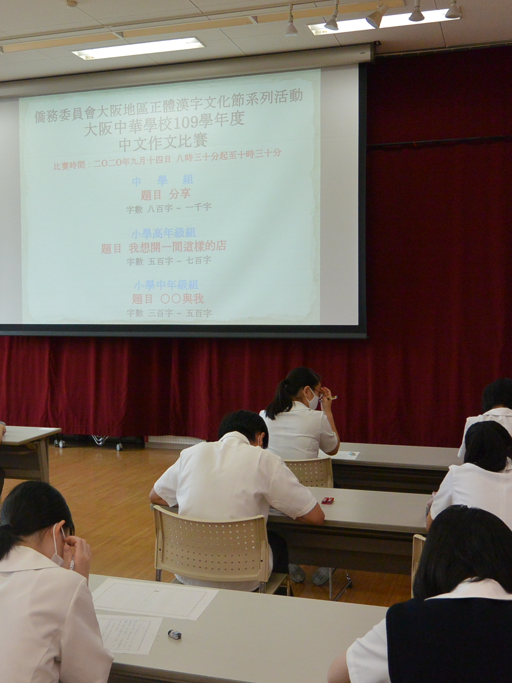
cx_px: 182
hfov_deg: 33.4
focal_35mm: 43
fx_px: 848
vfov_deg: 43.8
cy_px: 333
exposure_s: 1/250
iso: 400
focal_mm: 11
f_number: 3.5
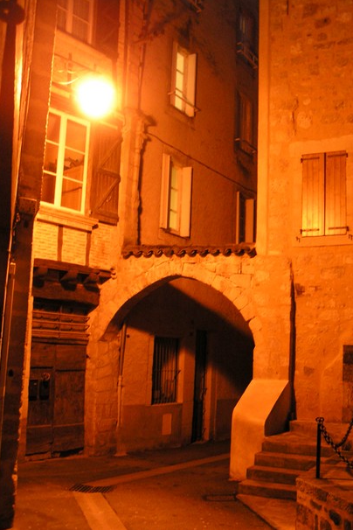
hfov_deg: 33.4
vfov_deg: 48.5
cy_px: 264
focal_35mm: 40
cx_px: 192
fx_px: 588
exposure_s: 1/2
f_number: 2.8
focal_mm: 5.8
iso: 200
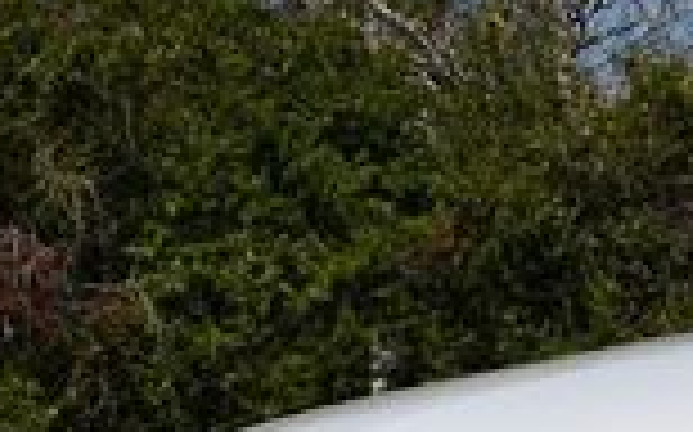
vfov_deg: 5.9
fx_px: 4171
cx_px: 1224
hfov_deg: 9.1
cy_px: 369
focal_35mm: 221
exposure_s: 1/400
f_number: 10
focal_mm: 26
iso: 100
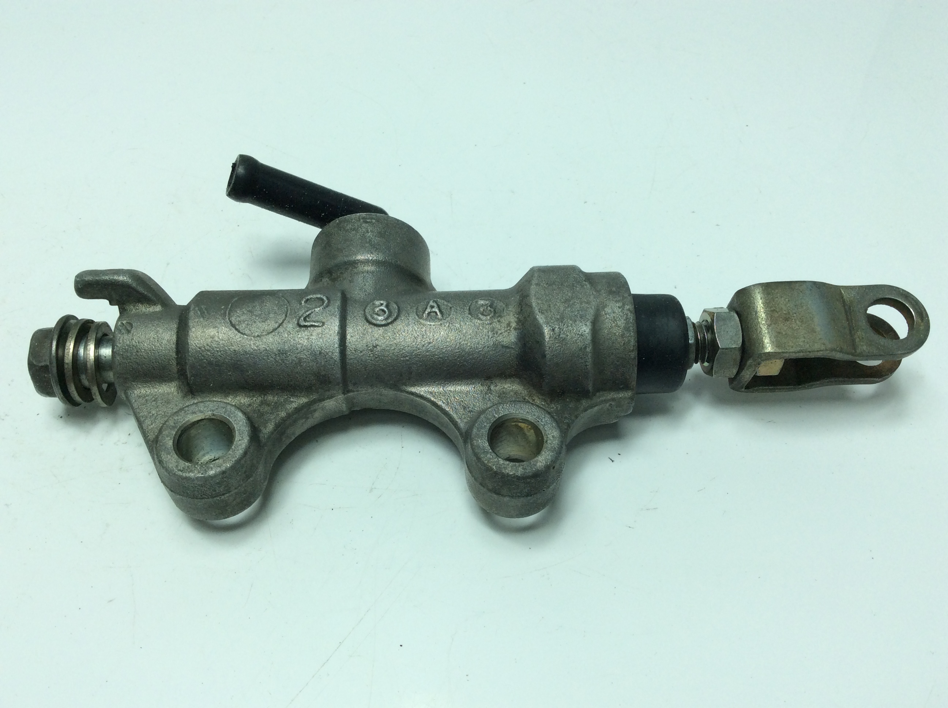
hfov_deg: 56.9
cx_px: 474
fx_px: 875
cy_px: 354
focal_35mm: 32
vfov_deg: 44.1
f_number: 2.4
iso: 32
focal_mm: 3.3
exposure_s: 1/502
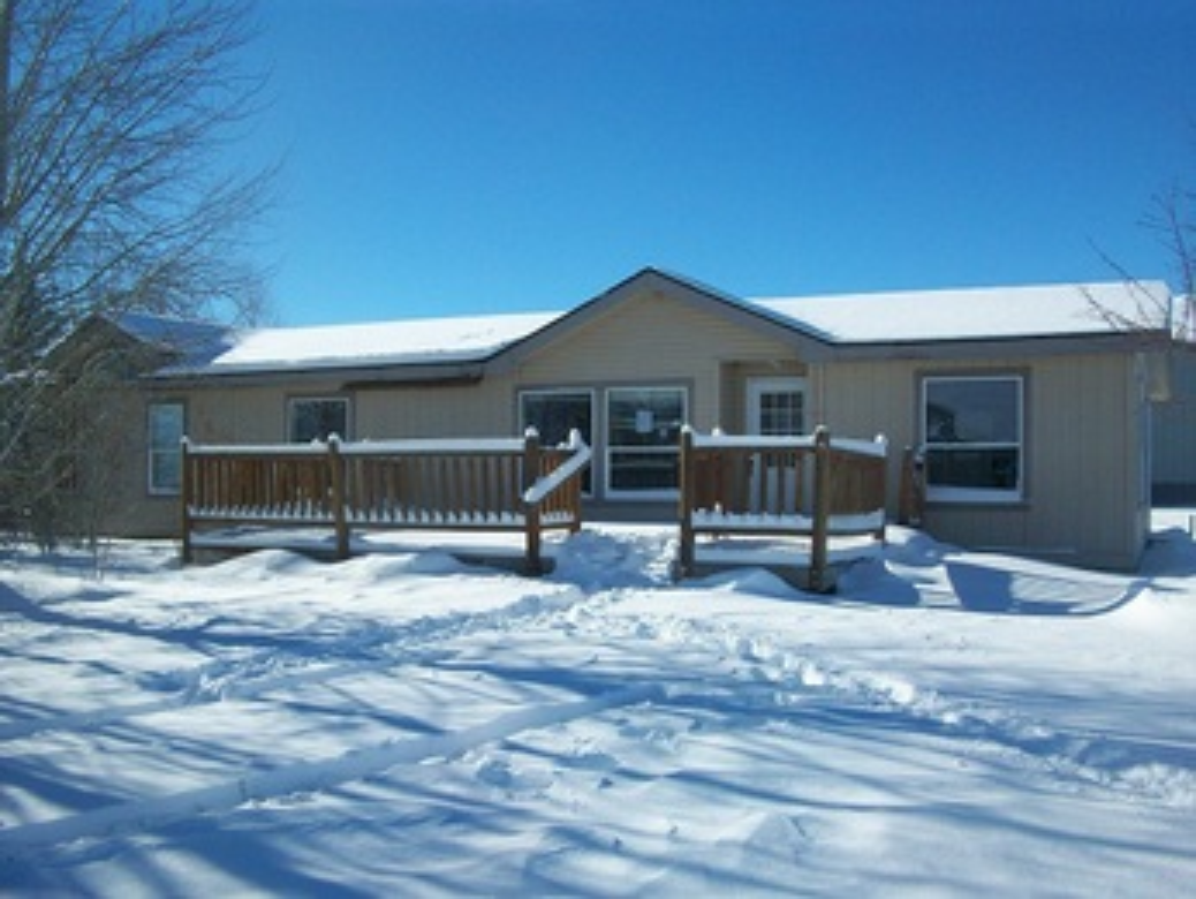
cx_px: 598
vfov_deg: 41.8
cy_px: 450
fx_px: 1176
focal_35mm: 34
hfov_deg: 53.9
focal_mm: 5.7
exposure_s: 1/637
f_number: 5.5
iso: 80
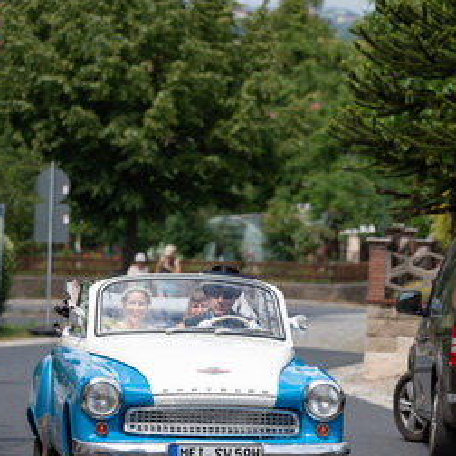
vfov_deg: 7.5
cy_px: 335
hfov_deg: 7.5
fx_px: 3487
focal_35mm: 234
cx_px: 252
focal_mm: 139
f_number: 4
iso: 100
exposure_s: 1/800
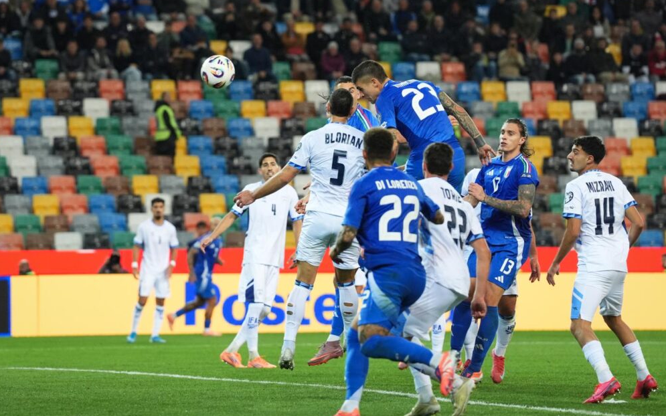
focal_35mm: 172
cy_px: 207
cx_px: 332
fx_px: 3122
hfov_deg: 12.2
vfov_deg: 7.6
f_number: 3.2
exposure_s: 1/1600
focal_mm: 168
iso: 3200
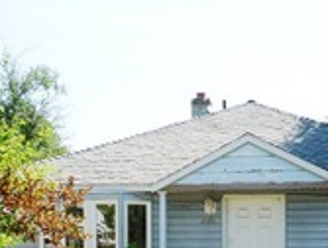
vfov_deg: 23.5
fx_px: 570
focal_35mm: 60
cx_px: 240
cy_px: 246
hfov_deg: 31.6
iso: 80
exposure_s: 1/400
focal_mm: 5.2
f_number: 3.3
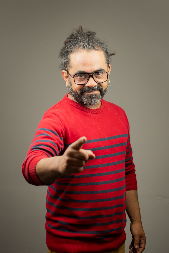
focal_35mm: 67
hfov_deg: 20.3
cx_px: 86
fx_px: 472
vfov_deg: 30.0
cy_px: 100
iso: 200
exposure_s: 1/320
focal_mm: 35
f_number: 2.2
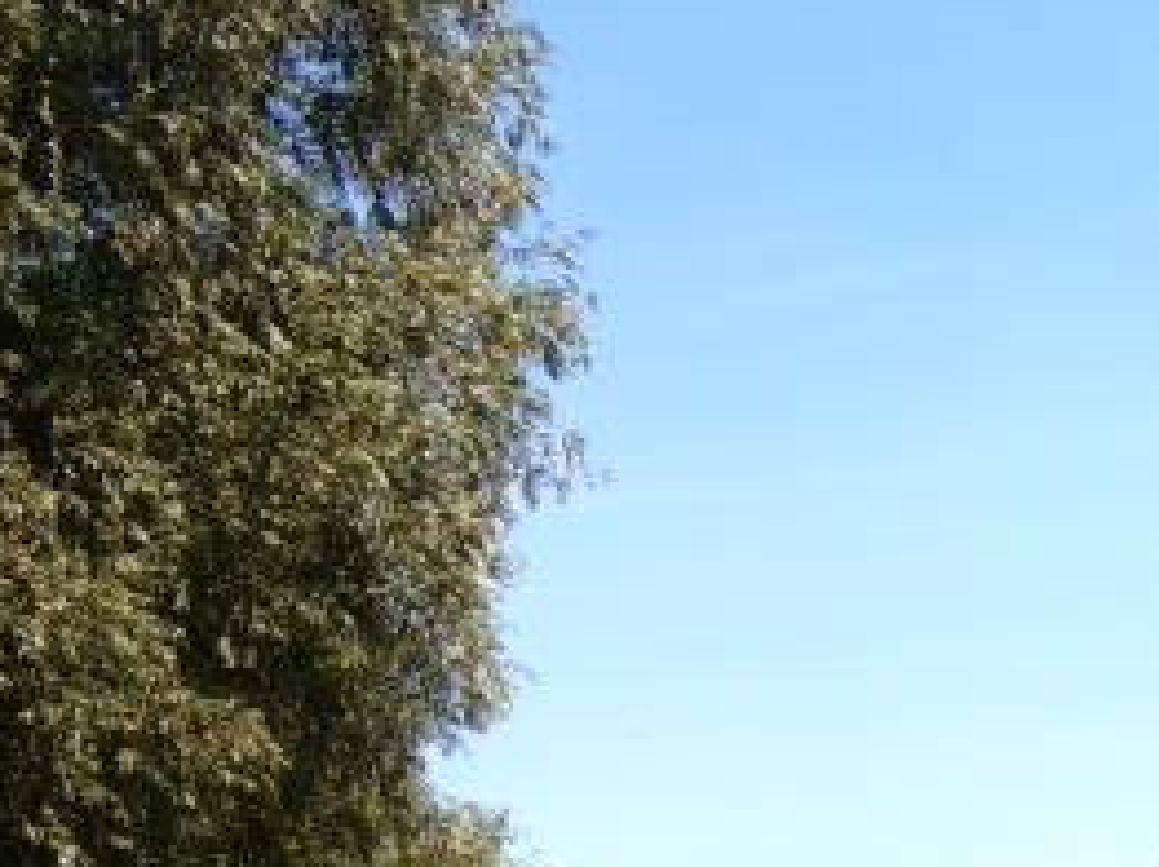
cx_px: 902
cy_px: 1057
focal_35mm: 93
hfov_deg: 20.9
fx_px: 3111
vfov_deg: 15.3
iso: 63
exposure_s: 1/250
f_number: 5.8
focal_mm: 5.8
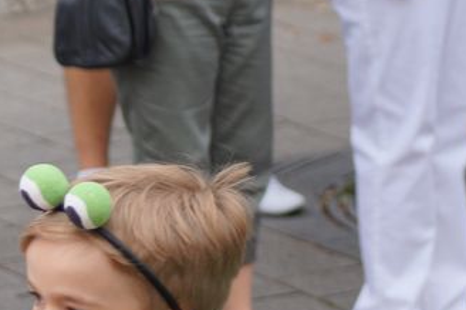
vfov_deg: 5.3
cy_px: 360
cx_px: 519
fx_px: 3331
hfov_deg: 7.9
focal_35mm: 258
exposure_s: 1/250
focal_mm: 55
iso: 100
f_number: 4.5
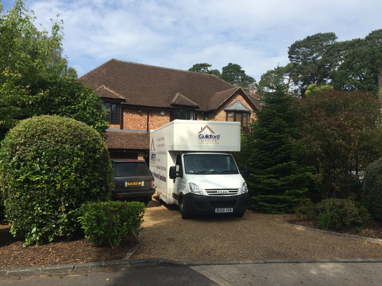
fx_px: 320
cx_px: 191
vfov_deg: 48.2
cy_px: 143
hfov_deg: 61.7
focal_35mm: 29
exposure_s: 1/2283
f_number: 2.2
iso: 32
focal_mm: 4.15
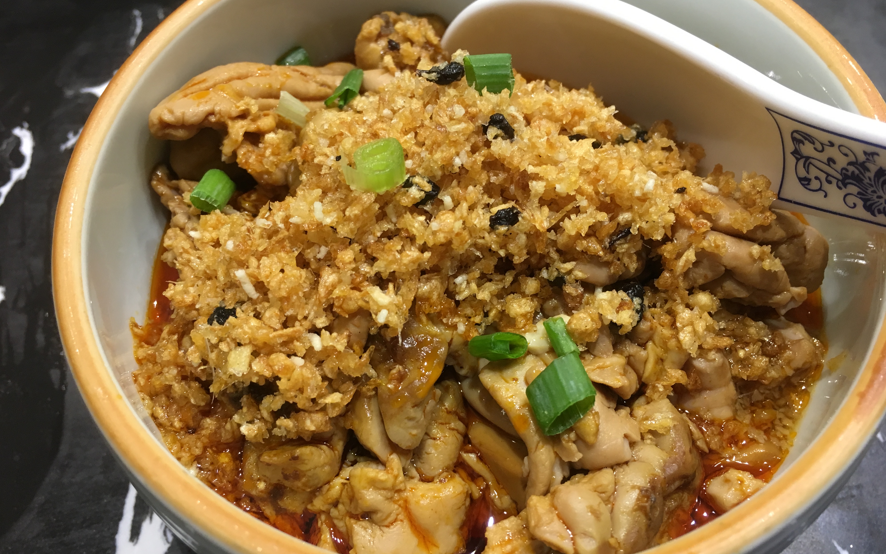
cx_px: 440
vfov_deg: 40.6
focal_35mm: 31
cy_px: 298
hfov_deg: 61.2
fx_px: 749
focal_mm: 4.15
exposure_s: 1/33
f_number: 2.2
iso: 125
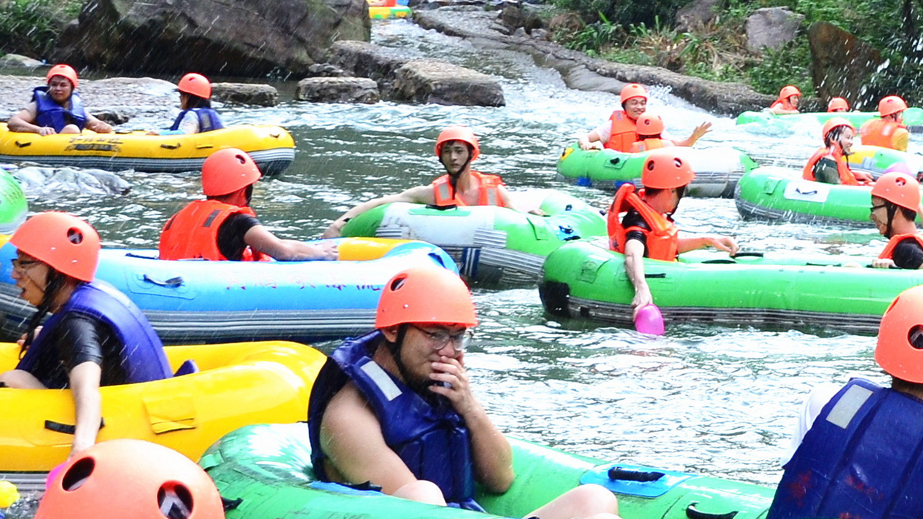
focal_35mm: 144
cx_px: 1255
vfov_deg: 8.4
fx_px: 3524
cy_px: 171
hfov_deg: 14.2
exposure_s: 1/125
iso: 320
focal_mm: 28
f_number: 7.1
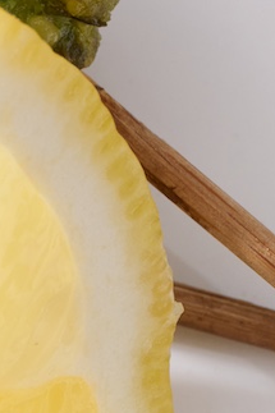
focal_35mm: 585
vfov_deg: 3.5
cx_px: -381
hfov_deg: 2.3
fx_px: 6710
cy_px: -322
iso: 500
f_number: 14
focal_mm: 105
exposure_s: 1/200
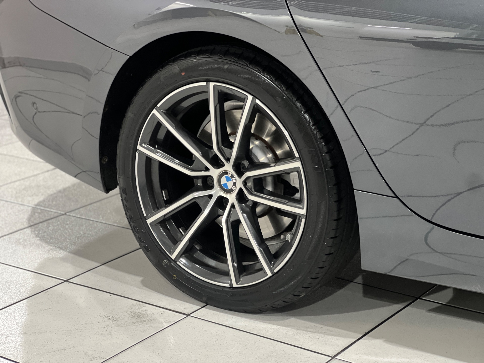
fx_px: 1077
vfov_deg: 19.1
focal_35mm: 77
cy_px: 182
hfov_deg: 25.3
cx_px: 242
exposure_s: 1/20
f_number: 2.8
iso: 400
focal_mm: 9
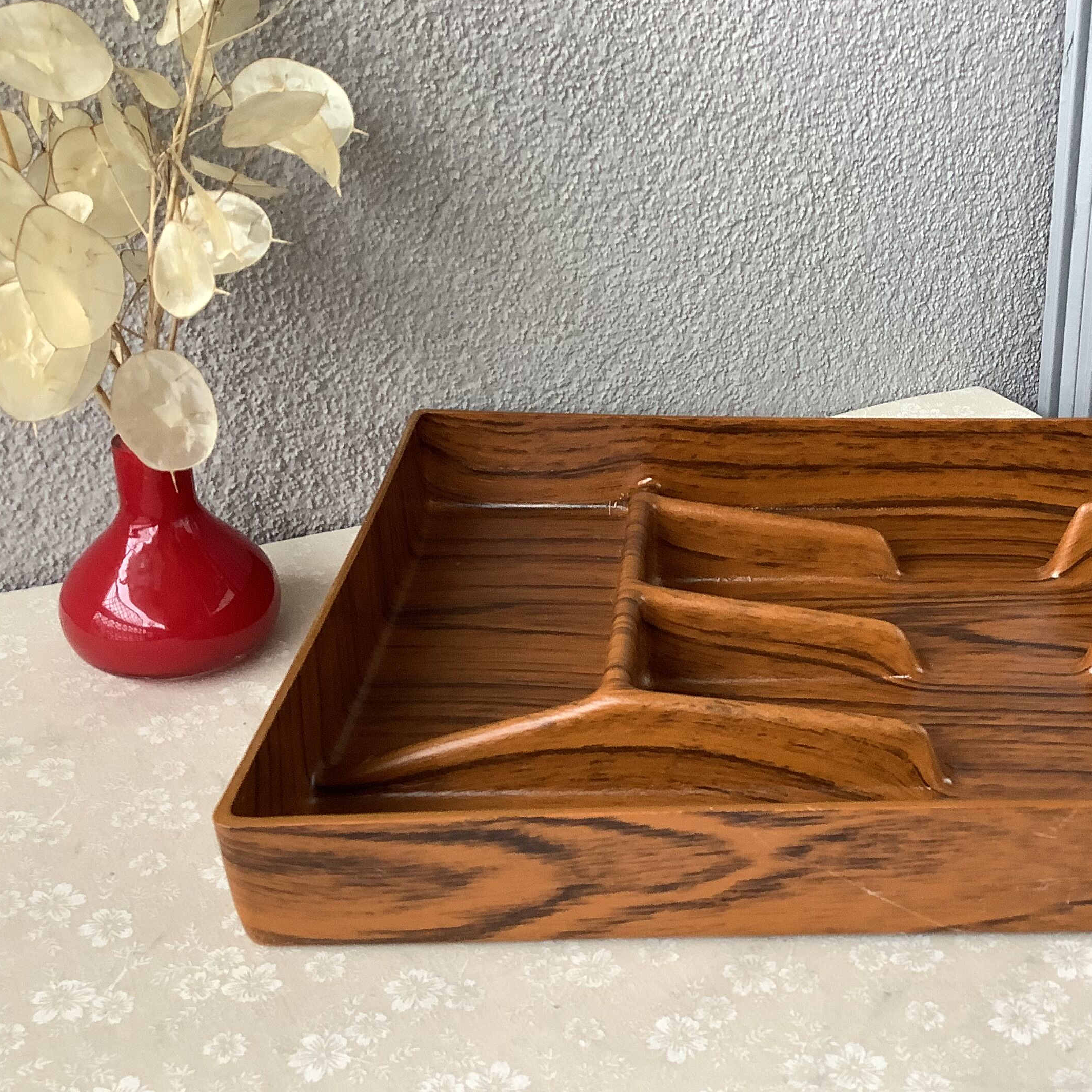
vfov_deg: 40.0
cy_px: 530
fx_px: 1499
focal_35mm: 42
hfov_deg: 39.0
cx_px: 810
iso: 80
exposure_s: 1/60
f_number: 2.4
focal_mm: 3.3
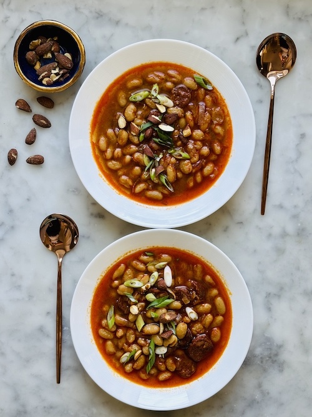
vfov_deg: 36.8
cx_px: 156
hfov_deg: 28.0
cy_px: 208
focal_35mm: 52
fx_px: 625
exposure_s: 1/60
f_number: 1.6
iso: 50
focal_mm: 5.96
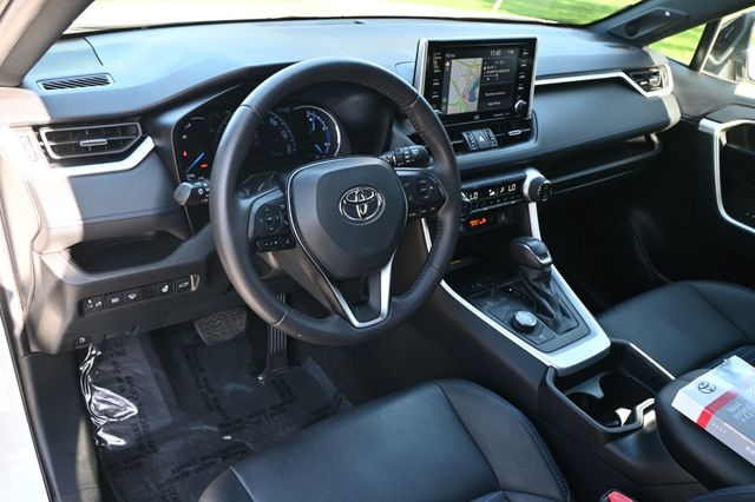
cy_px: 251
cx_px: 378
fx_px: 629
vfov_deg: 43.6
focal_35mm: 30
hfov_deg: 62.0
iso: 640
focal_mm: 20
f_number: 3.8
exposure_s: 1/125
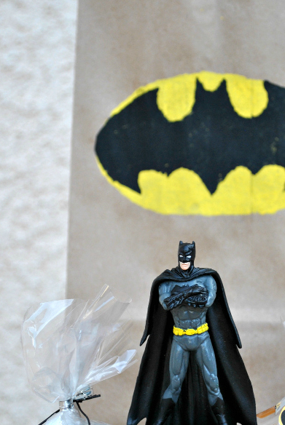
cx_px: 177
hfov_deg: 12.7
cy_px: 263
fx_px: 1279
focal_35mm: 108
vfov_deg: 18.9
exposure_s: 1/125
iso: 200
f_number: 5.3
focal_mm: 44
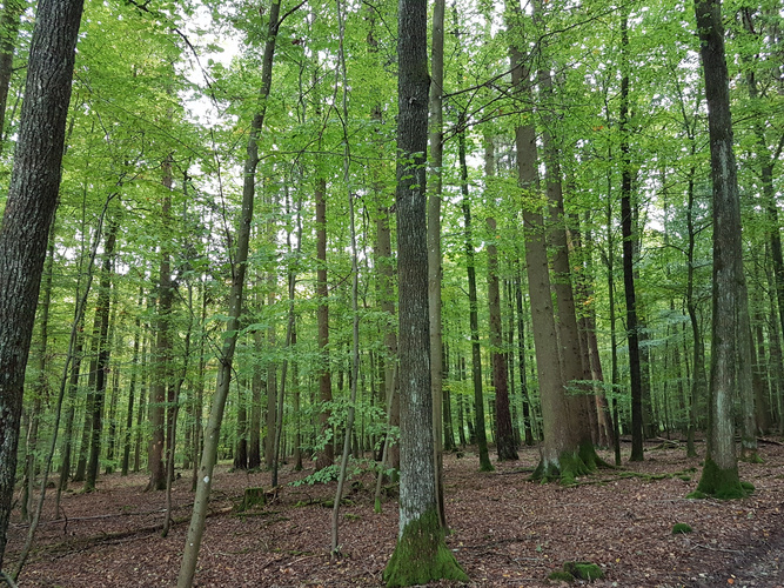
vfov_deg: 53.0
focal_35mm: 26
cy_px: 294
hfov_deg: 67.3
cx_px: 392
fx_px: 589
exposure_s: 1/50
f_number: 1.7
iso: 125
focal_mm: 4.2
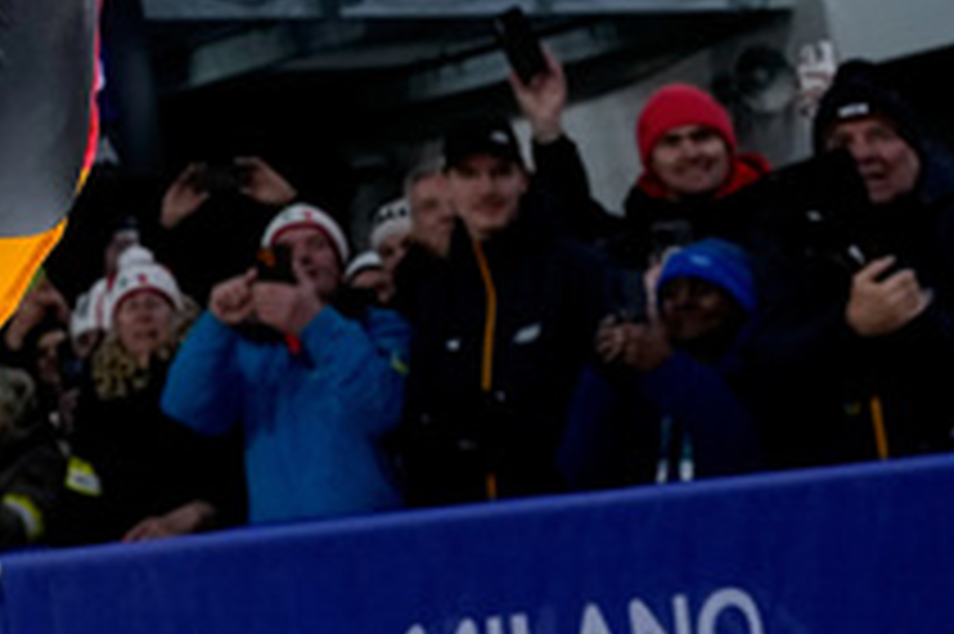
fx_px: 3072
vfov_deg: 11.5
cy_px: -137
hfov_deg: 15.2
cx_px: -778
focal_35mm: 116
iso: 1600
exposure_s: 1/1000
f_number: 4
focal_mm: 24
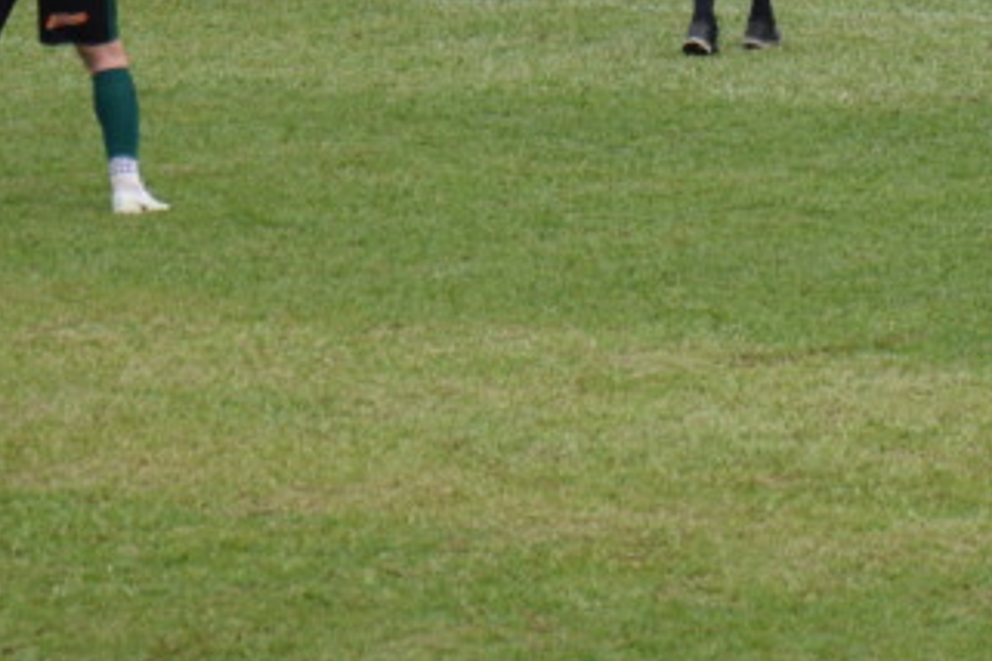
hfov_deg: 3.6
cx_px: 1029
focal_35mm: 566
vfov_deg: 2.4
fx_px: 15590
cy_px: -263
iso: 400
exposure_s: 1/320
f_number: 5.6
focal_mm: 105
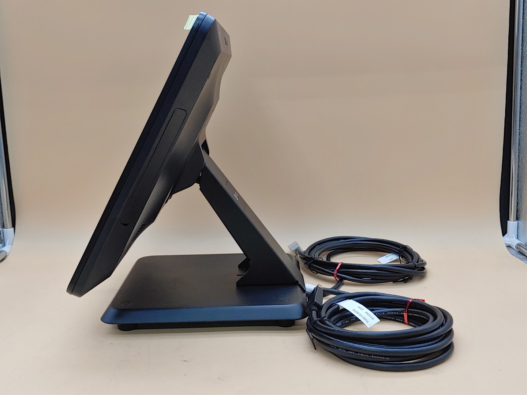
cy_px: 198
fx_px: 624
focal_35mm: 41
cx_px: 264
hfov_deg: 45.8
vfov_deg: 35.1
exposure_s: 1/93
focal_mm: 4.36
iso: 50
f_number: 1.8
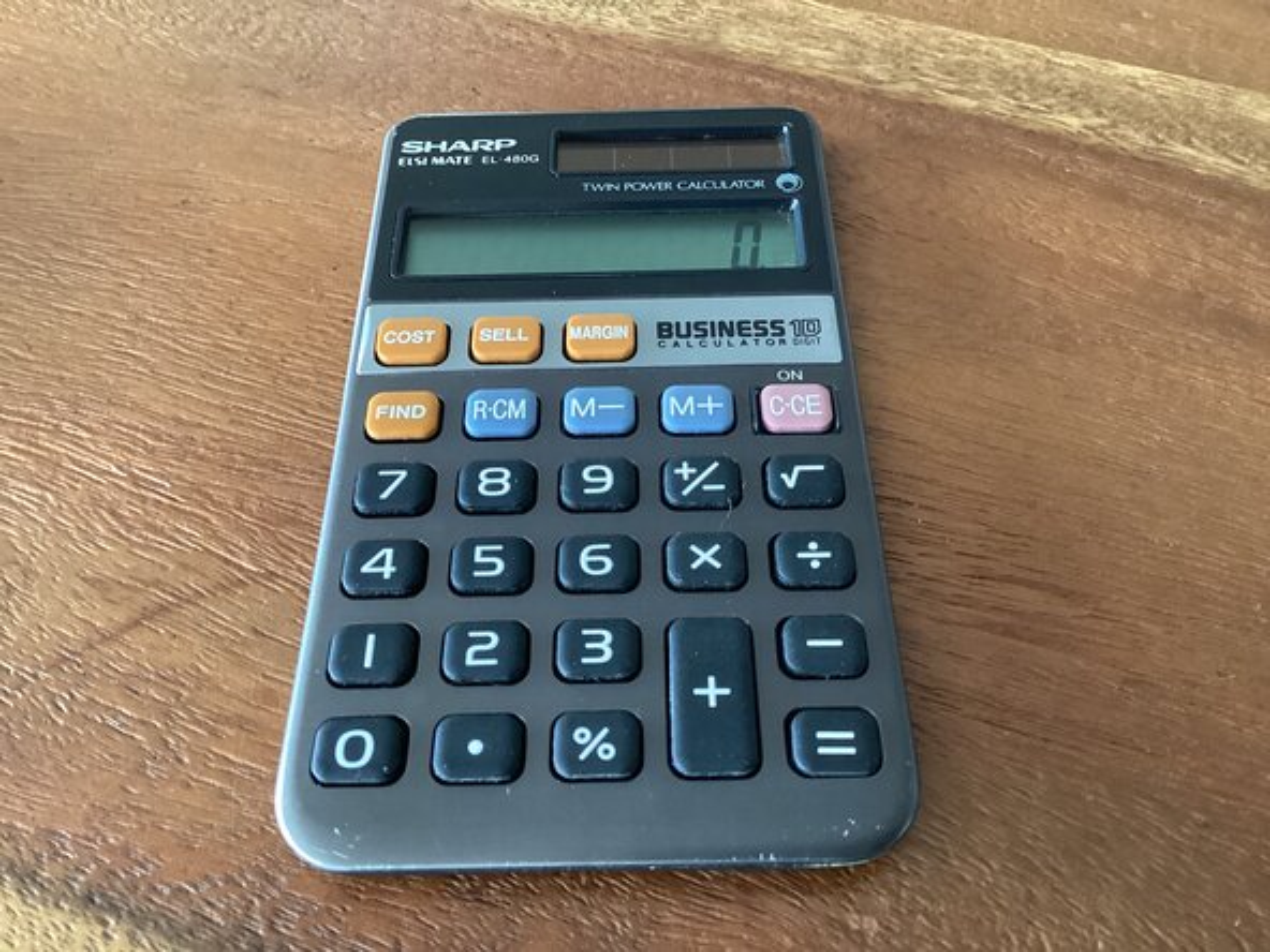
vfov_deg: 45.4
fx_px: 1137
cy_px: 476
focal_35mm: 31
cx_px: 635
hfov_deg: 58.4
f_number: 2.4
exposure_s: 1/60
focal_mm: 3.3
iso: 320
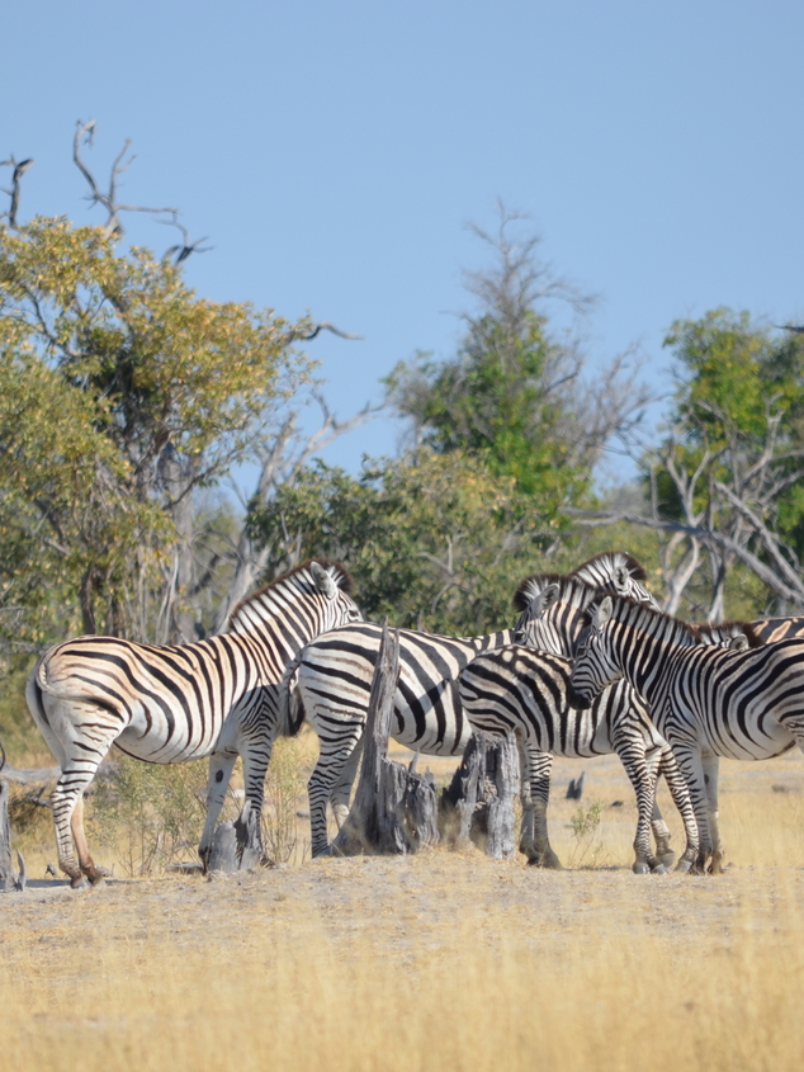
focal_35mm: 654
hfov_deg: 2.3
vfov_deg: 3.0
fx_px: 20248
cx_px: 384
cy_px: 537
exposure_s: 1/640
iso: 200
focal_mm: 300
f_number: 6.3
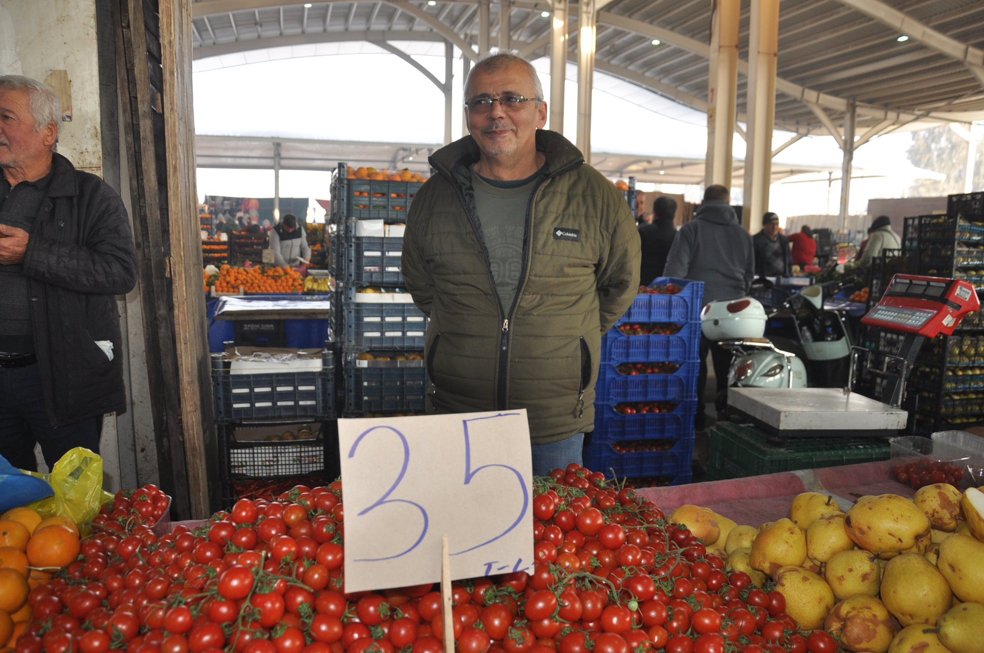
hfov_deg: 67.4
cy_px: 326
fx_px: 737
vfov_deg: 47.8
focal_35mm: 27
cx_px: 492
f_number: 3.5
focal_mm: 18
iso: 400
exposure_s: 1/125
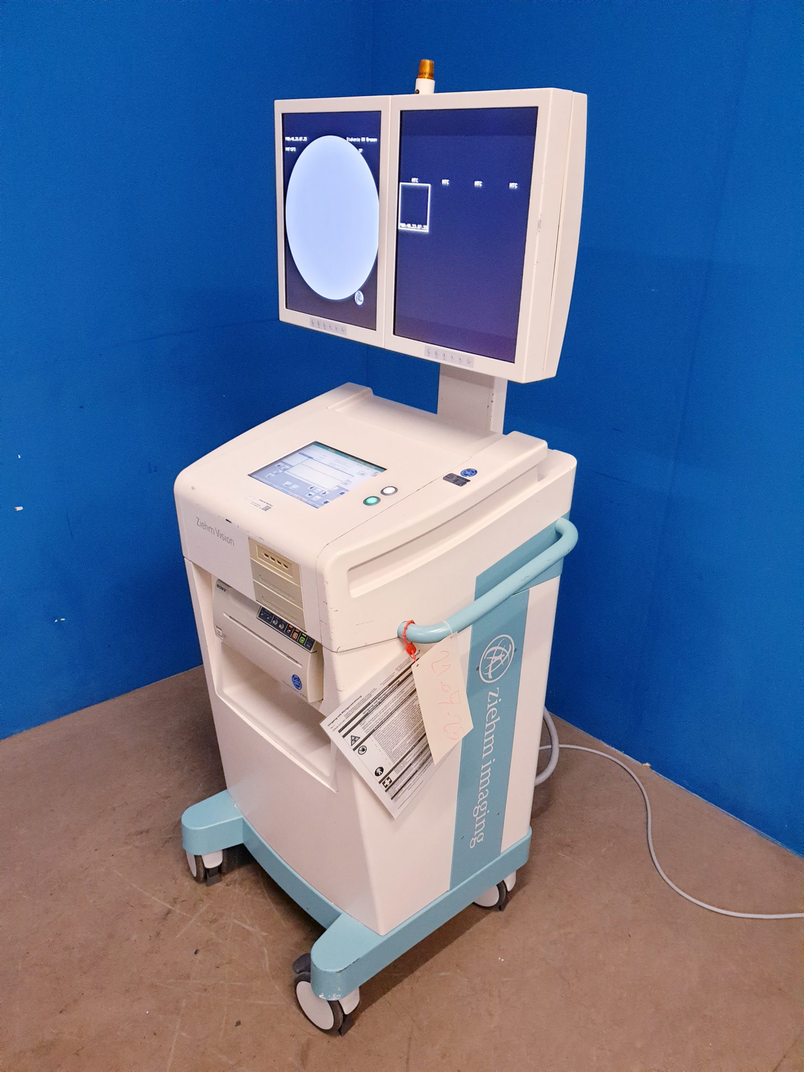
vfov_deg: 67.3
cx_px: 402
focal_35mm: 26
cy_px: 536
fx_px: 805
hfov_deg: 53.1
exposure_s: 1/50
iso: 320
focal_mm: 4.3
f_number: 1.5
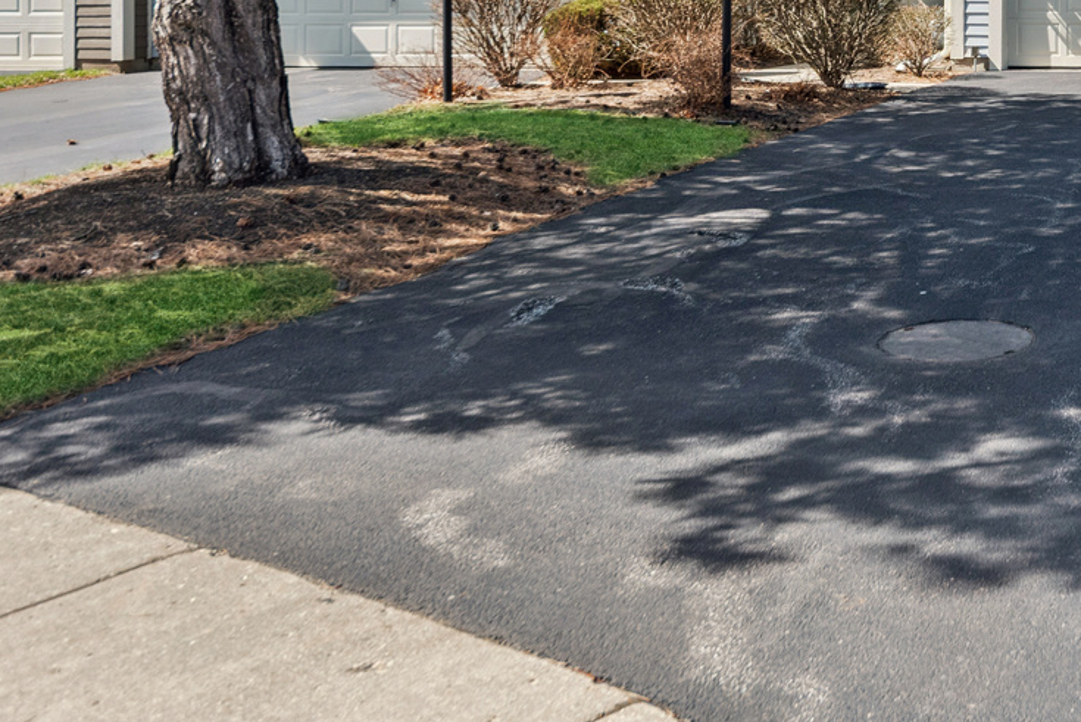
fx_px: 1322
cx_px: 1106
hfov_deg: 38.8
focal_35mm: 44
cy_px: -4
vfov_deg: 28.6
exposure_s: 1/250
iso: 320
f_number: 9
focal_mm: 20
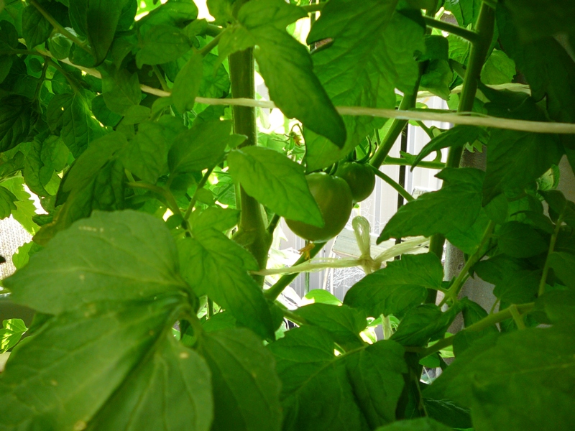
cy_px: 216
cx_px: 288
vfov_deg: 40.7
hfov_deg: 52.6
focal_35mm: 35
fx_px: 581
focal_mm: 5.2
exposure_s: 1/60
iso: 80
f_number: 2.8
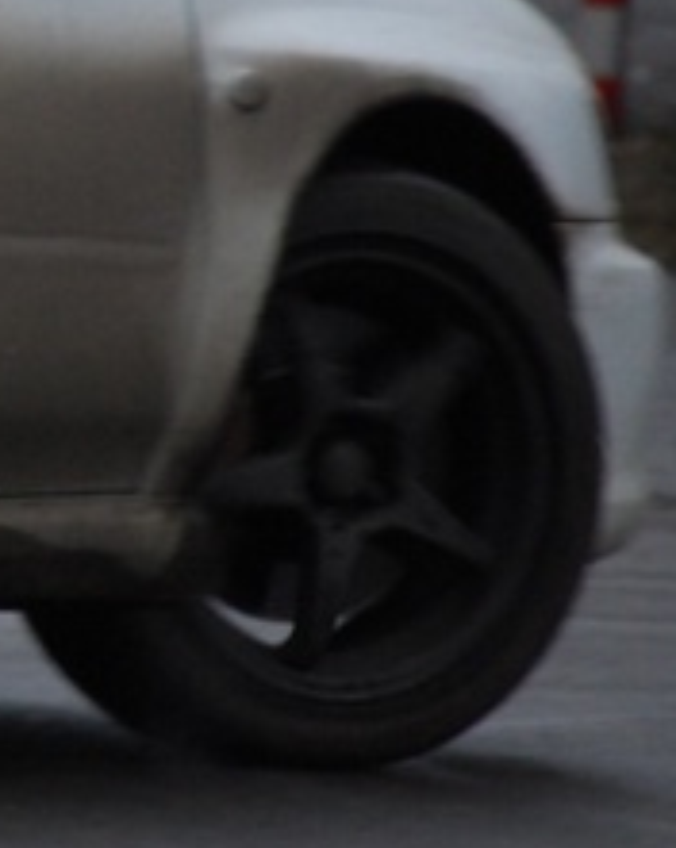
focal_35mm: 1099
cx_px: -951
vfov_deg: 1.8
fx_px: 27561
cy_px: 104
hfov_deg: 1.4
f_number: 5.6
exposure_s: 1/250
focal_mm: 180
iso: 800
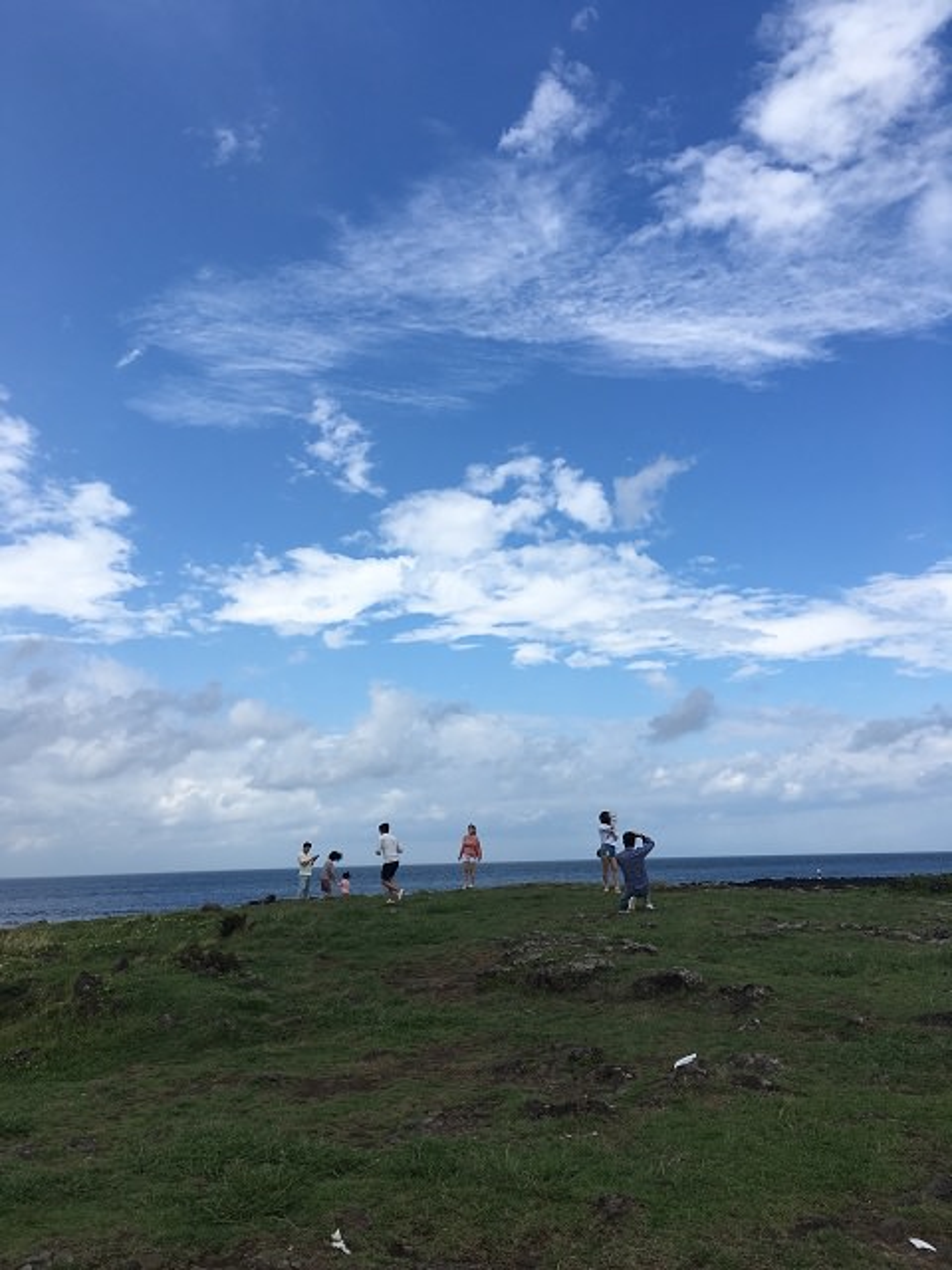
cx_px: 476
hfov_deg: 48.2
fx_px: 1063
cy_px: 635
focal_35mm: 29
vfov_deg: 61.7
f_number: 2.2
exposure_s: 1/2198
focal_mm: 4.15
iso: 25
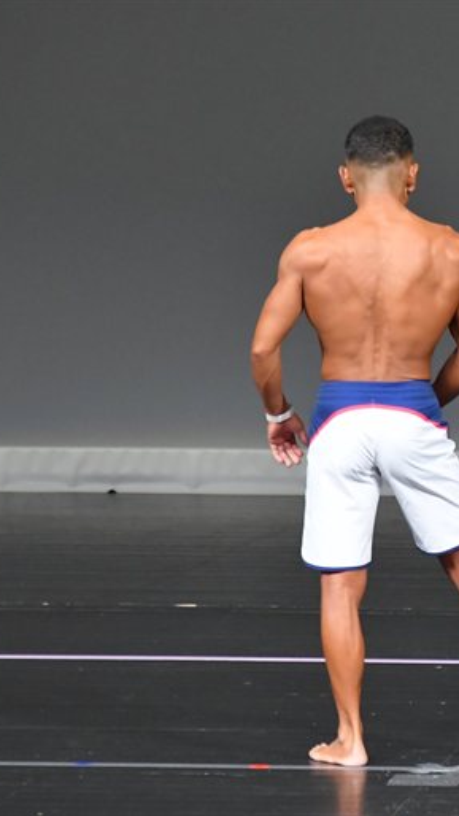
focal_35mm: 545
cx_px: 465
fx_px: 11796
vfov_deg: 4.0
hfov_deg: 2.2
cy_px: 408
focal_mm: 230
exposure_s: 1/400
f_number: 5.6
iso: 5000
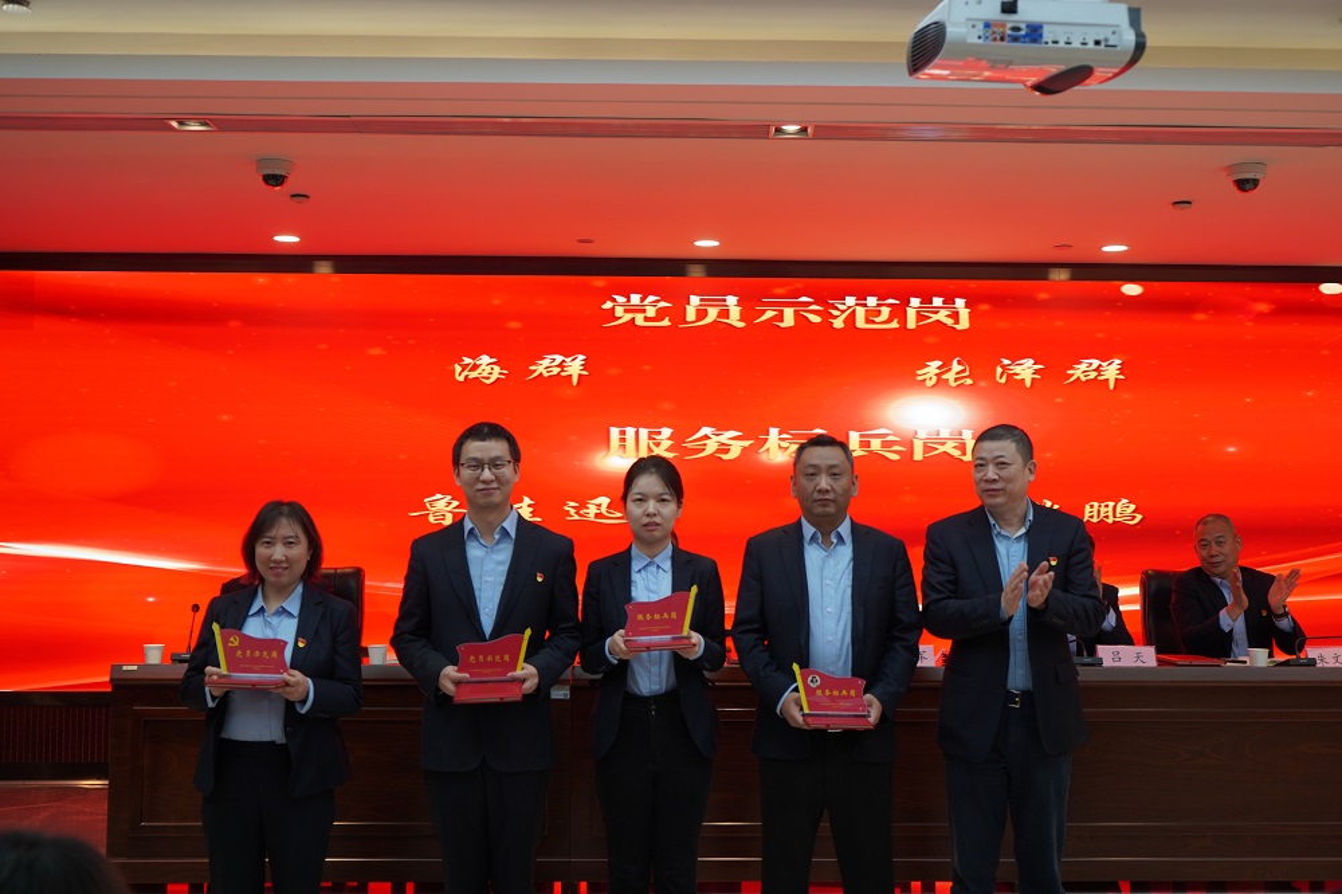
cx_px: 671
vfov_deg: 35.0
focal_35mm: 38
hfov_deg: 50.7
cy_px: 447
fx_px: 1416
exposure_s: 1/160
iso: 500
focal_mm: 38
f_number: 4
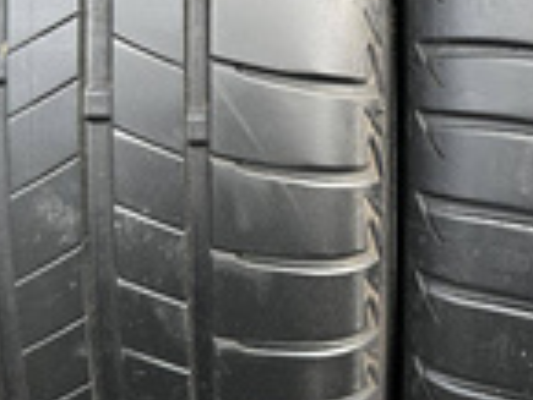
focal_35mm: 58
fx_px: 894
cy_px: 72
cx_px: 371
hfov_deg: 32.8
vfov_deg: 24.8
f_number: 1.78
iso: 80
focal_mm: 6.86
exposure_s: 1/253
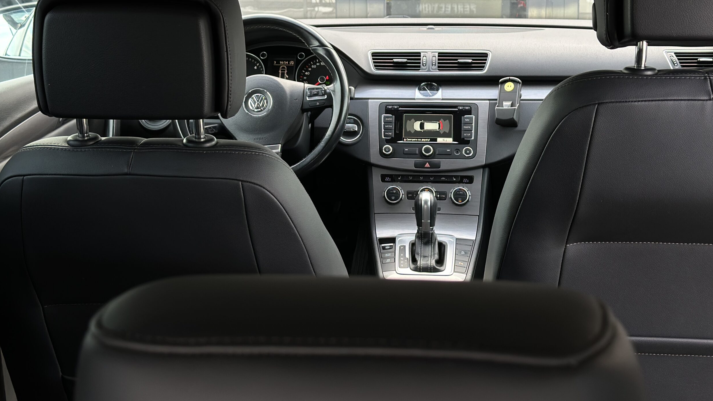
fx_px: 1021
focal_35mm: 54
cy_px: 129
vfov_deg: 22.1
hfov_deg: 38.5
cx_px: 357
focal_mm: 6.86
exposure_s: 1/121
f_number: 1.78
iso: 80
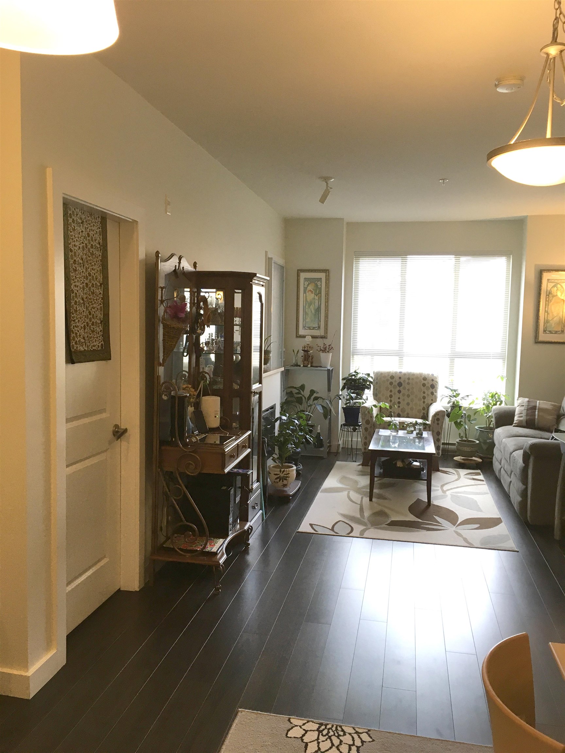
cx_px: 282
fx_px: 631
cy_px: 376
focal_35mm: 29
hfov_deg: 48.2
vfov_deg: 61.7
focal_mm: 4.15
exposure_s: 1/30
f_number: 2.2
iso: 32
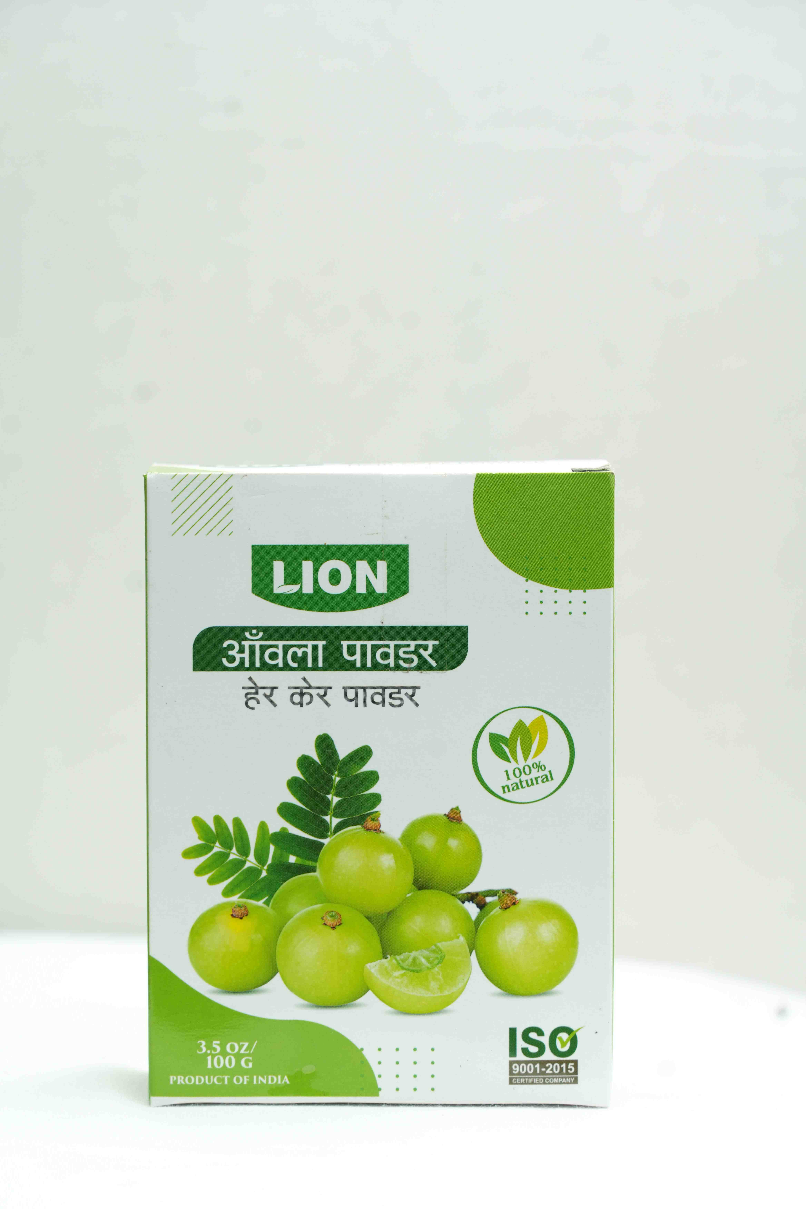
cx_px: 403
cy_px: 604
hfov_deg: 13.0
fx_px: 3526
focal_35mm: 105
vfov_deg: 19.5
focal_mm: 105
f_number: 5.6
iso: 500
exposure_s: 1/60
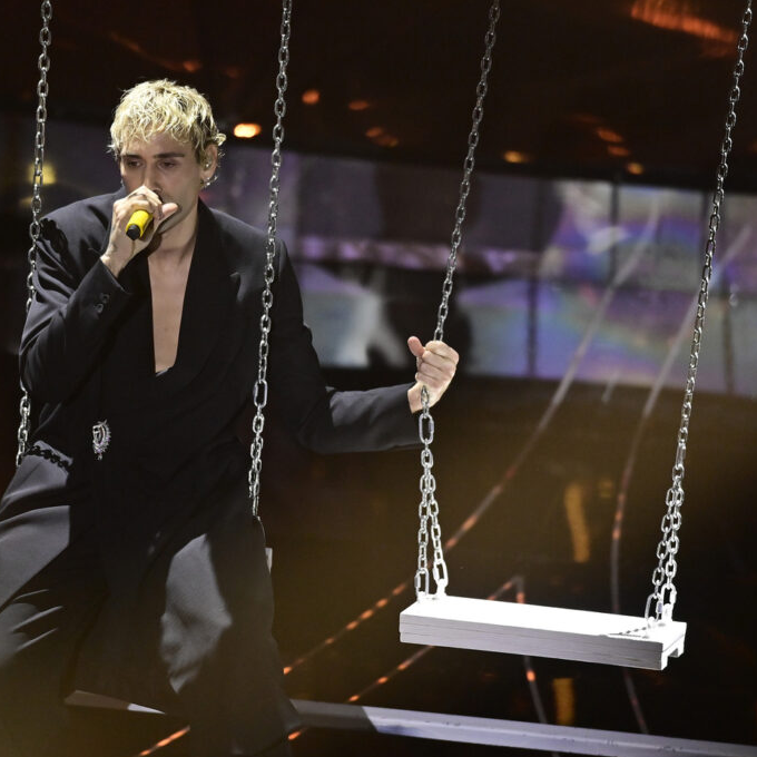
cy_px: 378
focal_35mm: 384
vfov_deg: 4.6
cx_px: 361
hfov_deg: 4.6
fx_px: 9501
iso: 4000
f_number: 2.8
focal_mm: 300
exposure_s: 1/640
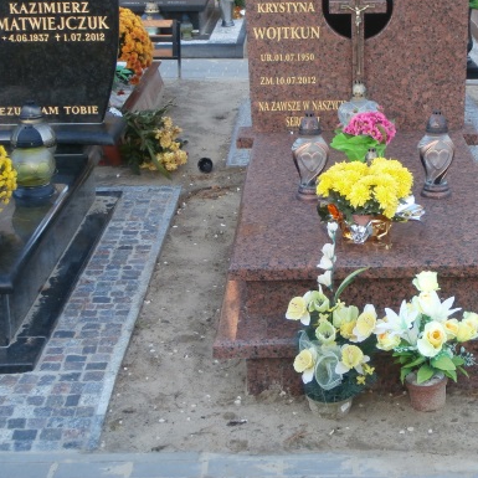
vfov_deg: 24.9
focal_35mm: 69
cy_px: 184
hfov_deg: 24.7
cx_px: 368
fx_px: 1078
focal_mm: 8.29
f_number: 4.2
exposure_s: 1/50
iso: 100
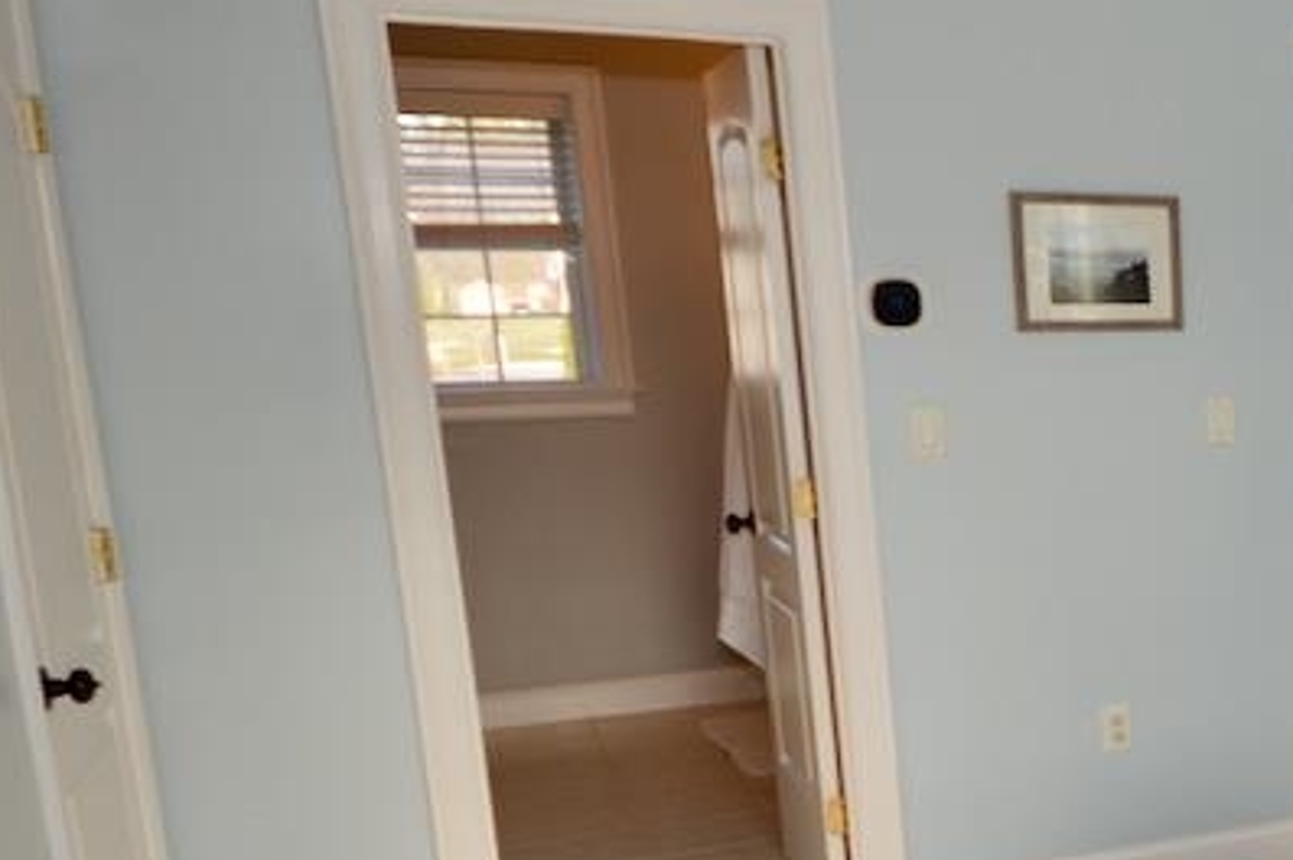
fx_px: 2081
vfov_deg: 23.1
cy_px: 655
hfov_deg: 28.1
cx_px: 1703
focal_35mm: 58
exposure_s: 1/125
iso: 200
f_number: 5.6
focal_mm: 12
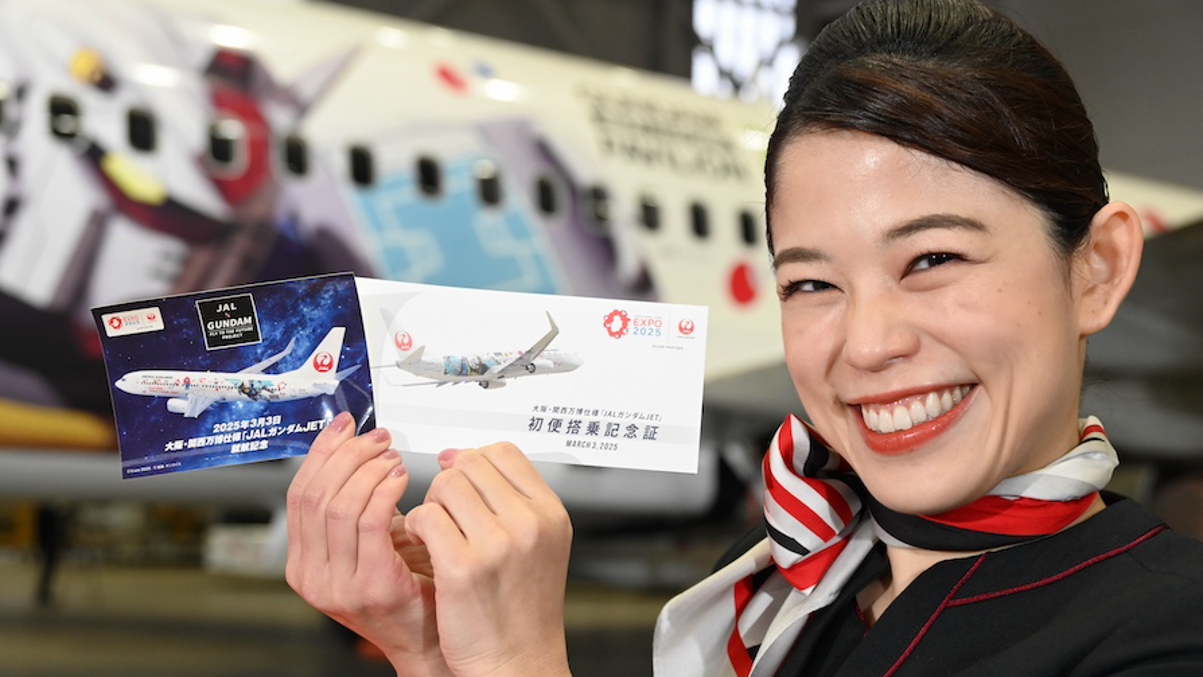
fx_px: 1850
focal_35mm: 58
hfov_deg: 36.0
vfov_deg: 20.7
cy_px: 370
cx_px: 603
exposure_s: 1/125
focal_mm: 55
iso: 2500
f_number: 5.6
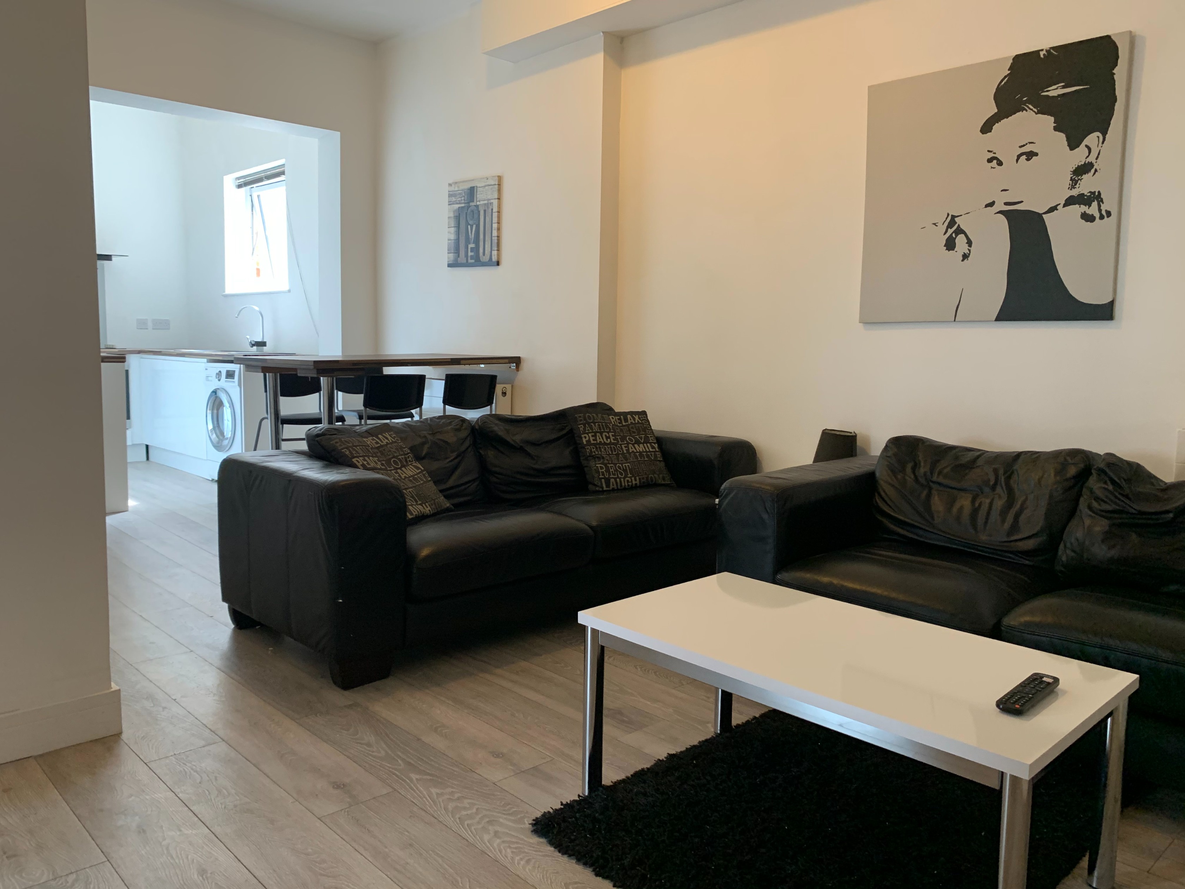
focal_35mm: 26
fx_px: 890
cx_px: 592
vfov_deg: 53.1
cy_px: 444
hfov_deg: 67.3
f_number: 1.8
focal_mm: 4.25
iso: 160
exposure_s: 1/50
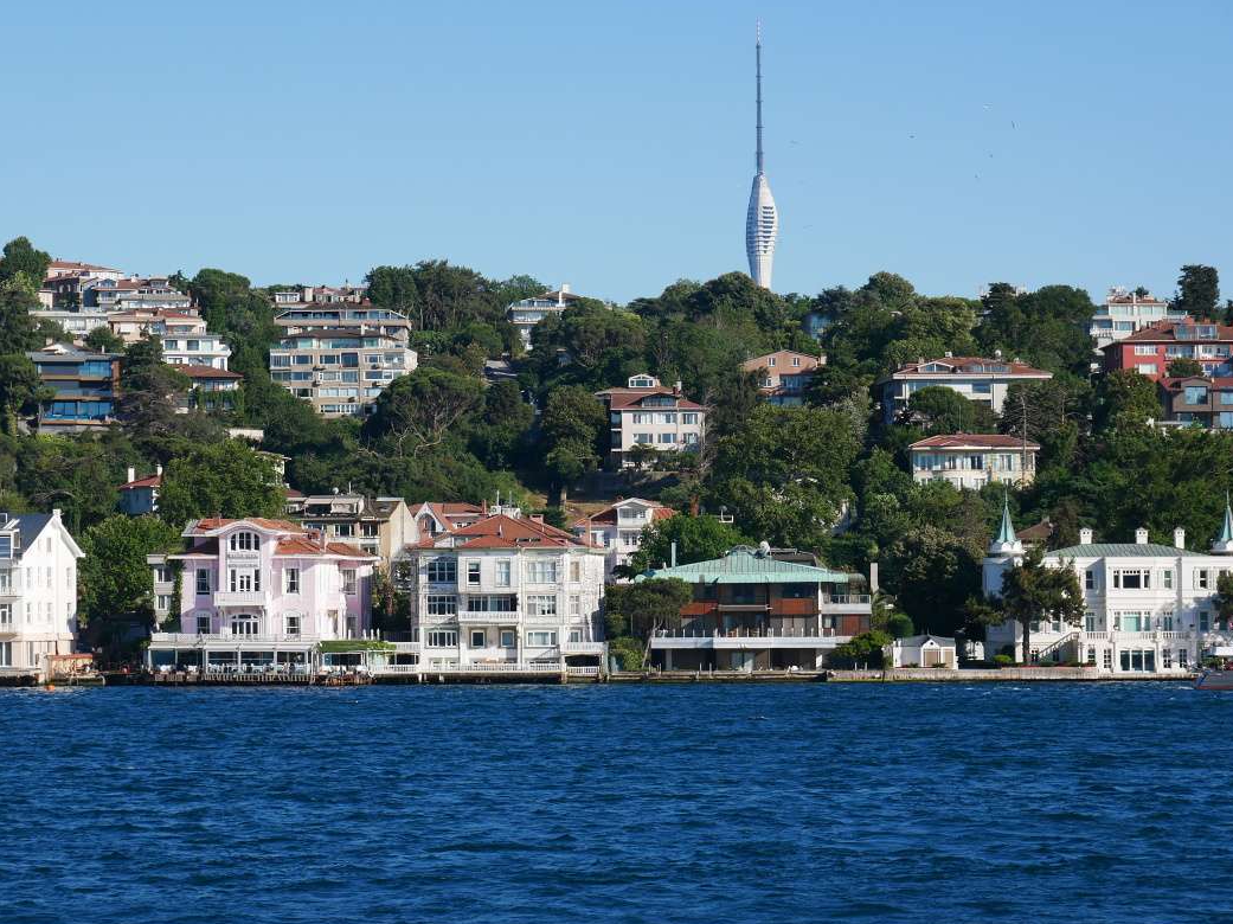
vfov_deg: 12.0
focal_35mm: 123
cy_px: 462
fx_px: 4380
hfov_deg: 16.0
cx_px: 611
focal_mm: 60
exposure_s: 1/500
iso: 200
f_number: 8
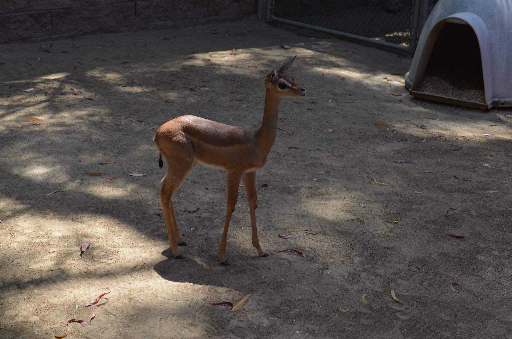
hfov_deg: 32.0
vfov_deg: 21.5
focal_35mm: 63
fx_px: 894
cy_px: 170
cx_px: 256
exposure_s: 1/200
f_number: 7.1
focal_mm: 42
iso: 200
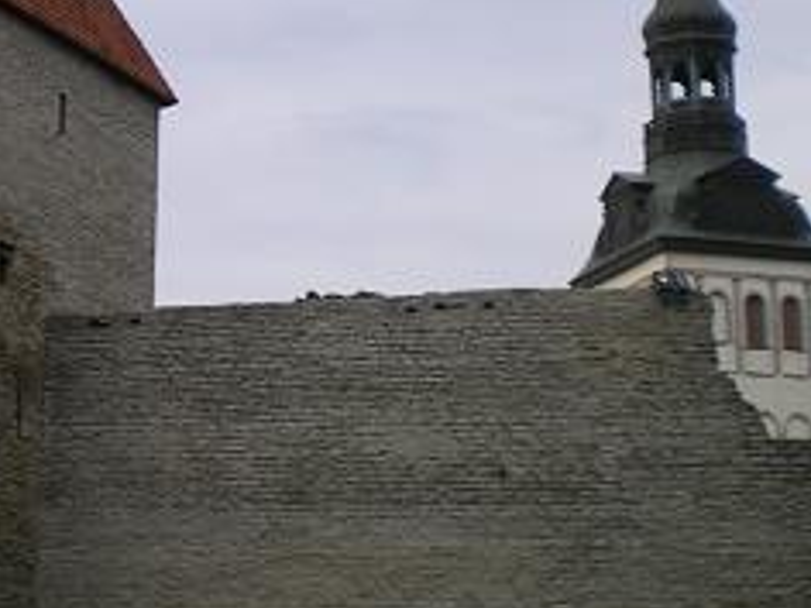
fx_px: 1991
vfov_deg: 17.3
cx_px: 182
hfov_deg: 22.8
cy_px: 234
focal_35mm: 85
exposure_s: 1/125
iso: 64
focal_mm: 6.3
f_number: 3.1
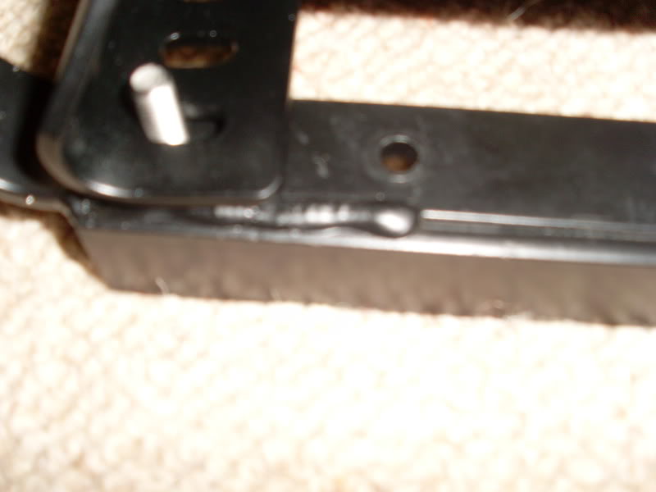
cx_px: 328
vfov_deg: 37.7
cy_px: 246
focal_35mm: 38
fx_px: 720
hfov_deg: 49.0
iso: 100
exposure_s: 1/45
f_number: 3
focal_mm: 6.3
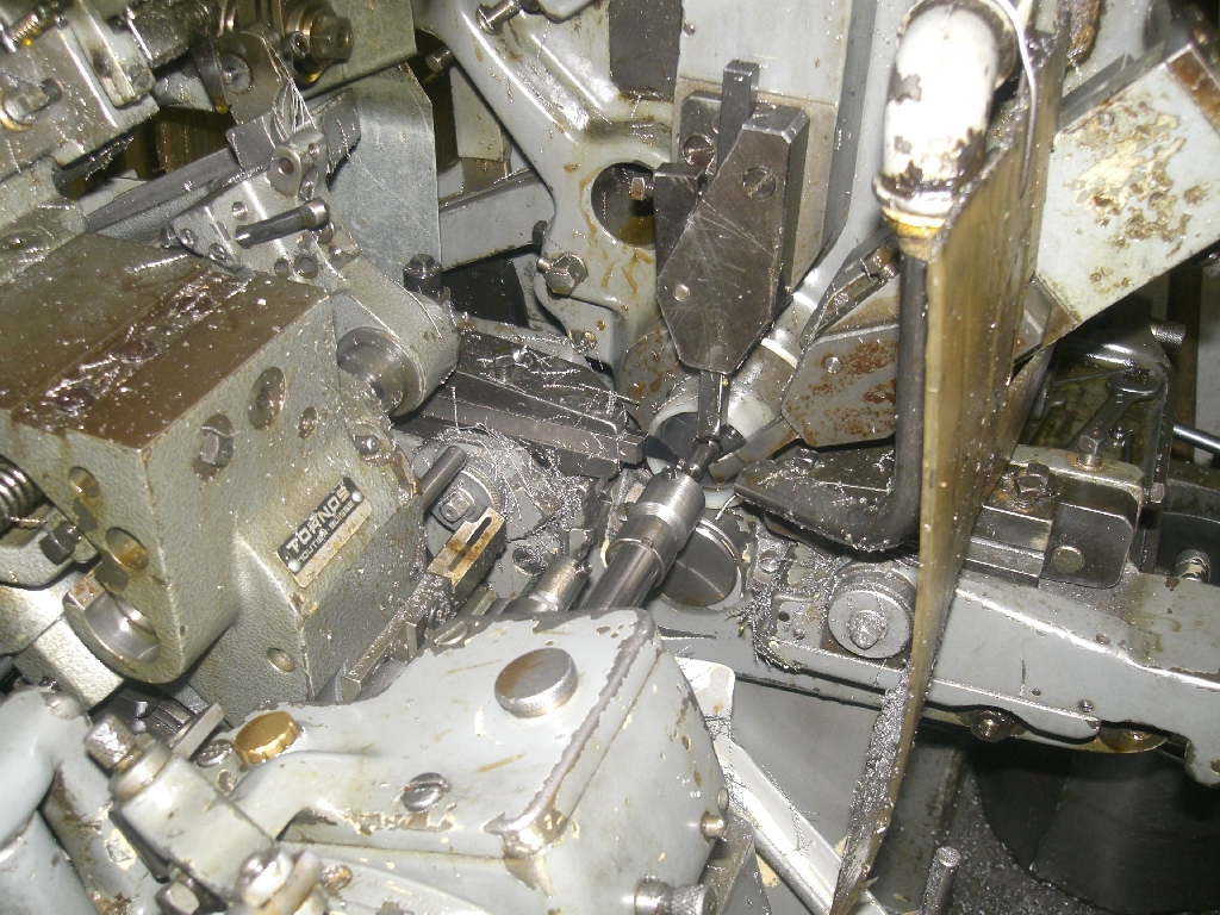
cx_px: 610
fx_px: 1339
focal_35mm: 38
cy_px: 458
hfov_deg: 49.0
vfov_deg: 37.7
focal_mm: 6.3
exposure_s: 1/60
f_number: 3.1
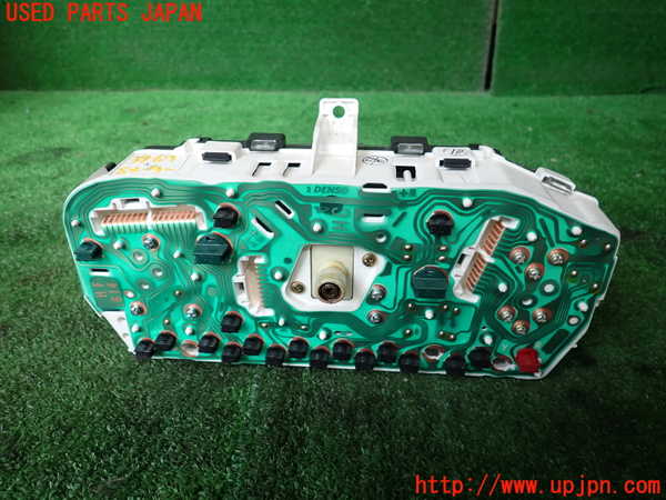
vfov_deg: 54.9
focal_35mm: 25
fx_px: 481
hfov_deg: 69.4
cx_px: 333
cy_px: 250
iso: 100
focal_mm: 4.5
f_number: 2
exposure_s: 1/160
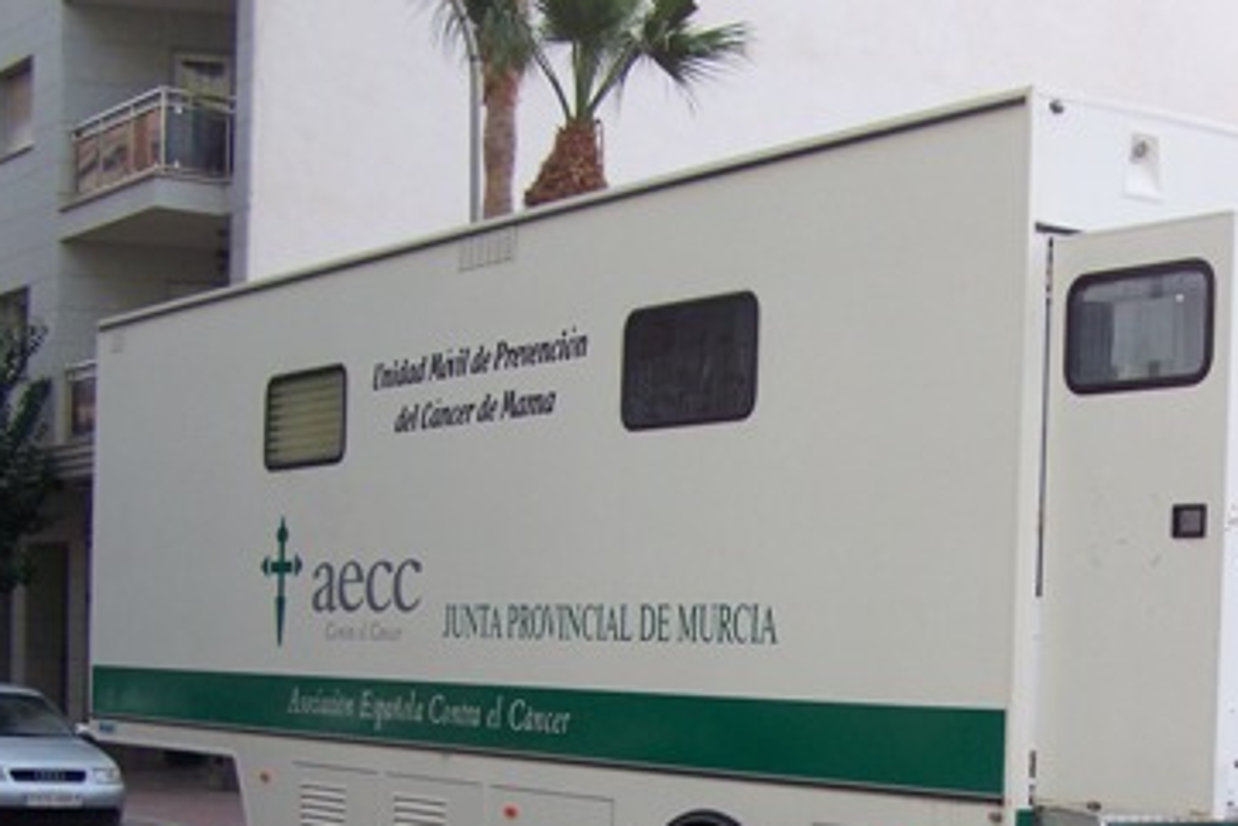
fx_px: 2408
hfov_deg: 28.3
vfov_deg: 19.1
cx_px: 977
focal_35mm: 70
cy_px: 768
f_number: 2.8
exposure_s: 1/320
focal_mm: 6.3
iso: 64
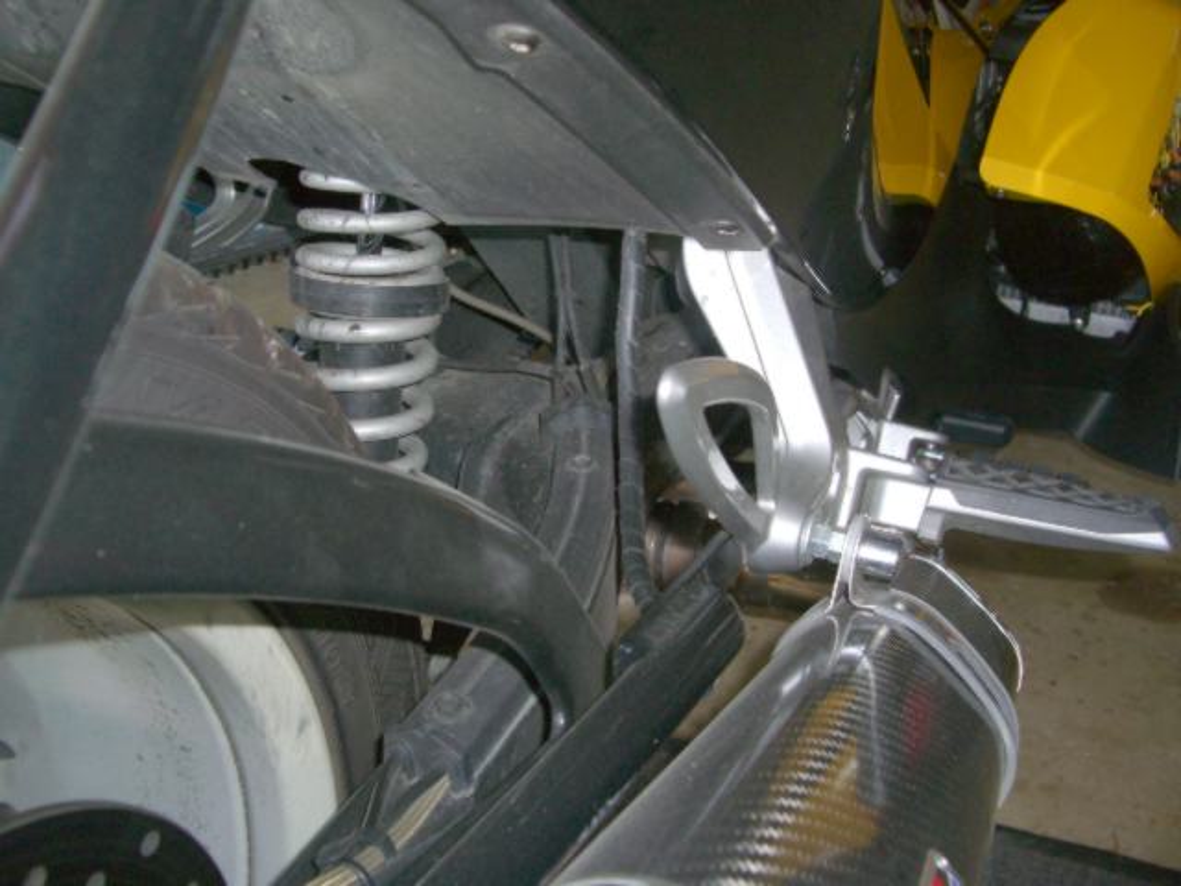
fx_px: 1296
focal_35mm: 38
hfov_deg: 49.0
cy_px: 443
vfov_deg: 37.7
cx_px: 590
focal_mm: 7.9
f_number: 2.8
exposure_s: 1/60
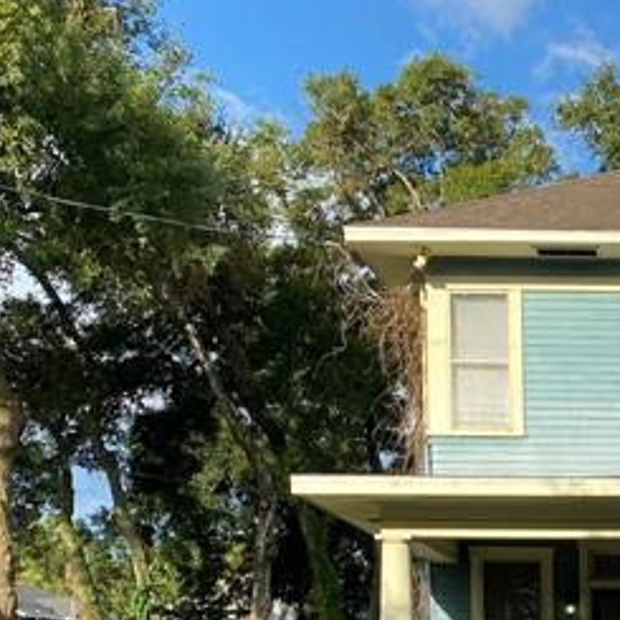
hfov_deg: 21.2
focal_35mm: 75
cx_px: 772
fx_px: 1520
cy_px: 741
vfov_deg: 21.4
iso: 32
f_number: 1.8
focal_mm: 4.25
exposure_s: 1/1182
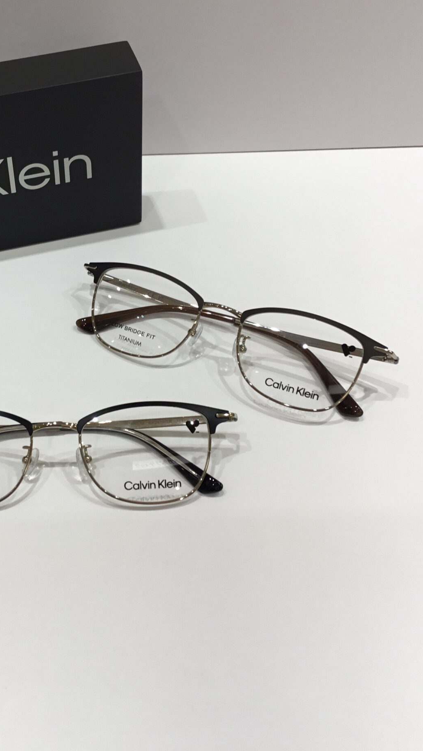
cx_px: 83
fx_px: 937
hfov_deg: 25.0
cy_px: 294
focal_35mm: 47
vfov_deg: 43.5
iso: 25
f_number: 2.4
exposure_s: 1/60
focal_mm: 3.3
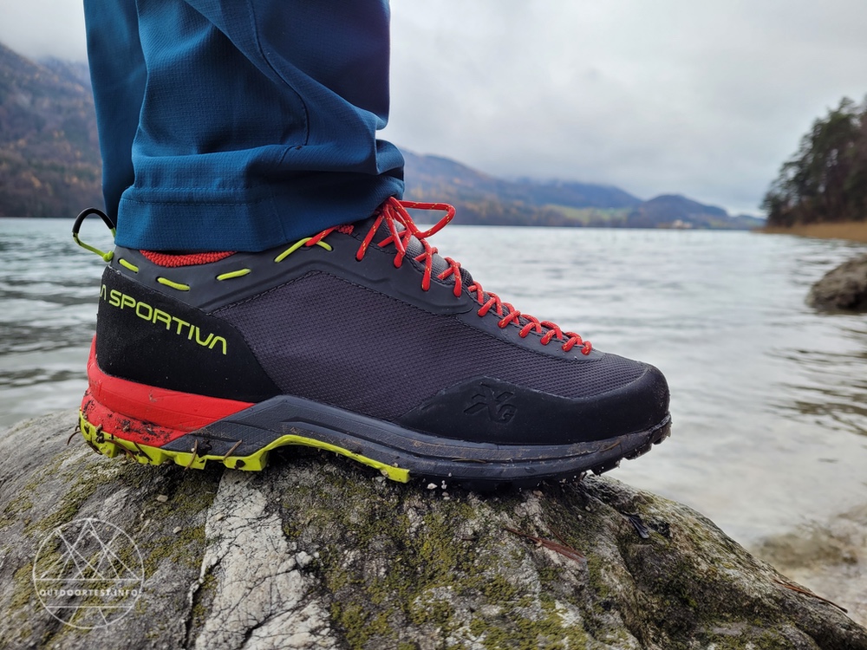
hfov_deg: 67.3
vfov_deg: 53.1
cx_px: 434
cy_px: 325
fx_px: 651
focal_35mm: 26
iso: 40
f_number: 1.8
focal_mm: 5.4
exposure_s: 1/286
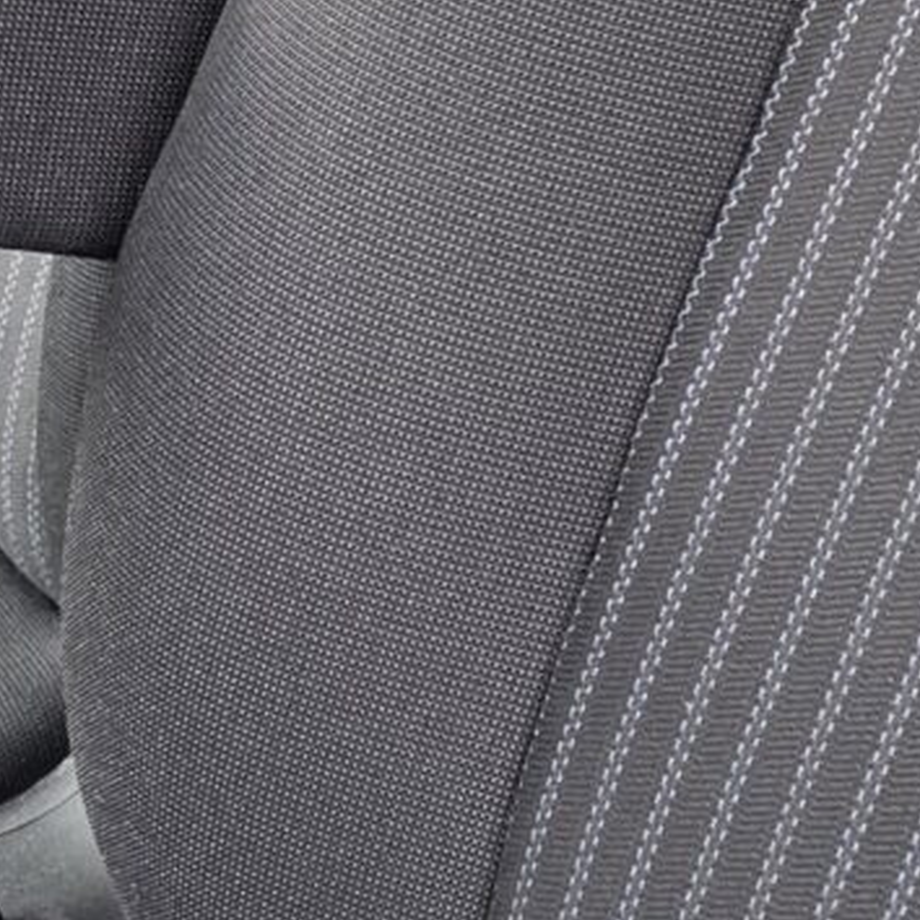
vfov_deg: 11.7
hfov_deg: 11.8
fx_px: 4420
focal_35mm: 147
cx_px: 107
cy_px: -112
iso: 160
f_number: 1.7
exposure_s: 1/180
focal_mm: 6.25
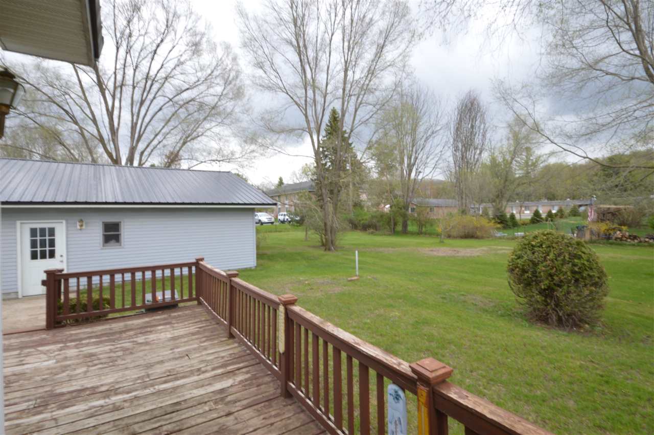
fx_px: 327
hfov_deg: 90.1
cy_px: 218
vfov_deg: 67.3
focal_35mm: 18
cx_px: 327
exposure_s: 1/8
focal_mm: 12
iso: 100
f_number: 25
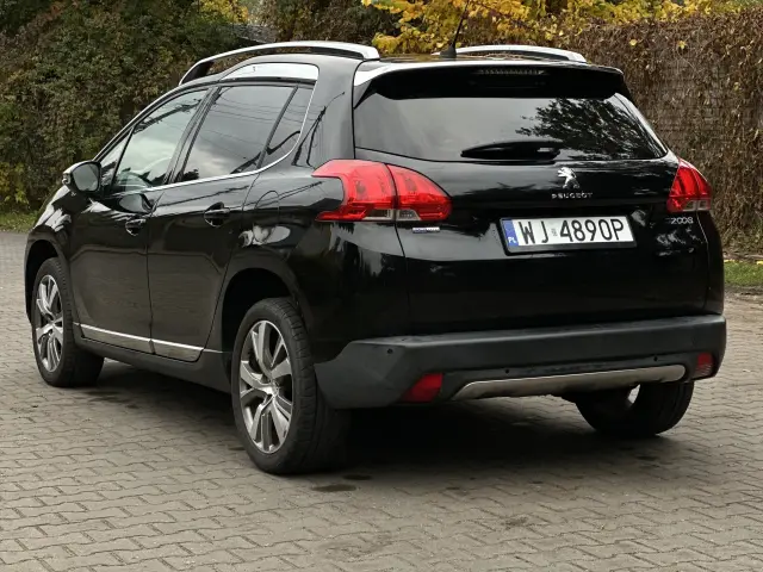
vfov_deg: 19.1
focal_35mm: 77
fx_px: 1697
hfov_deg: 25.3
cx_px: 382
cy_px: 286
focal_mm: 9
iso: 250
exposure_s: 1/114
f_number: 2.8
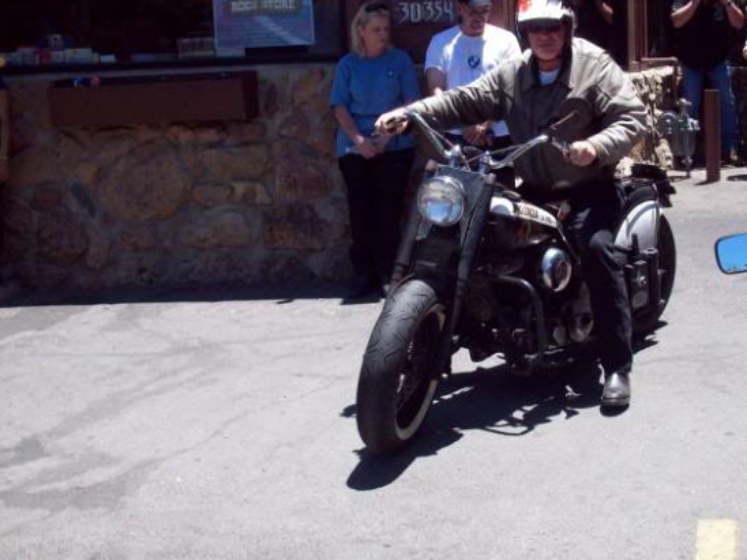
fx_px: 1165
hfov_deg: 35.1
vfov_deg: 27.0
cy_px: 260
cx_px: 515
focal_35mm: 54
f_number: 5.6
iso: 80
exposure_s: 1/217
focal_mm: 6.2
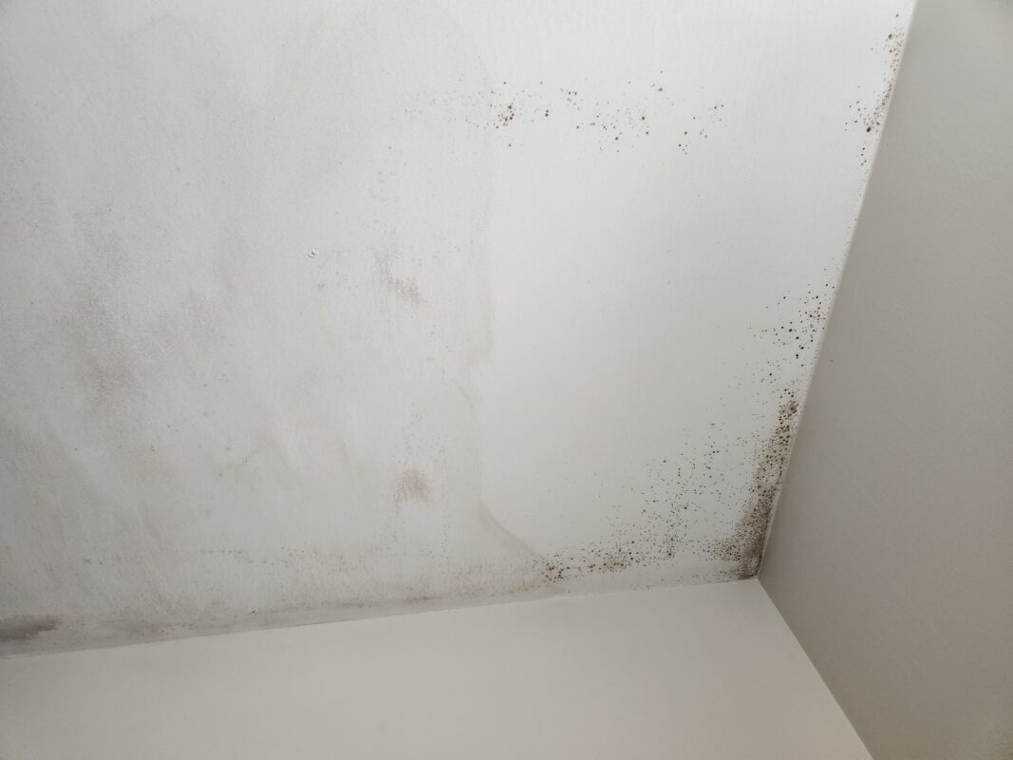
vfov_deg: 58.9
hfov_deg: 73.9
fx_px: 673
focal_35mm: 23
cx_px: 506
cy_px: 380
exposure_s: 1/120
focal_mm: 5.4
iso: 500
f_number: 1.8
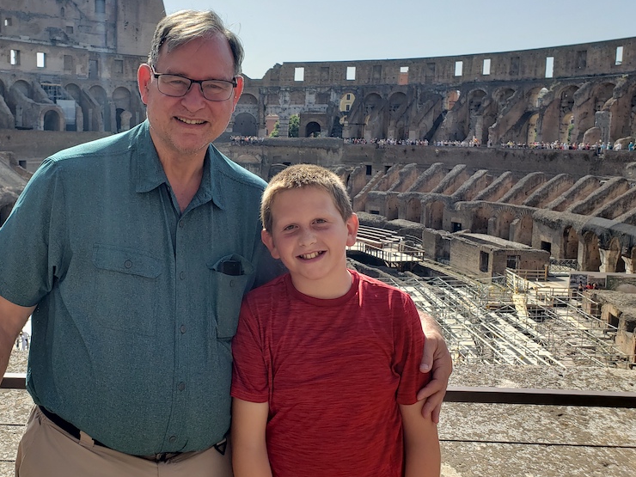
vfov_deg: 39.5
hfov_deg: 50.7
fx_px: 661
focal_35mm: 36
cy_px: 198
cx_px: 227
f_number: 2.4
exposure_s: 1/746
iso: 50
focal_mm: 4.3
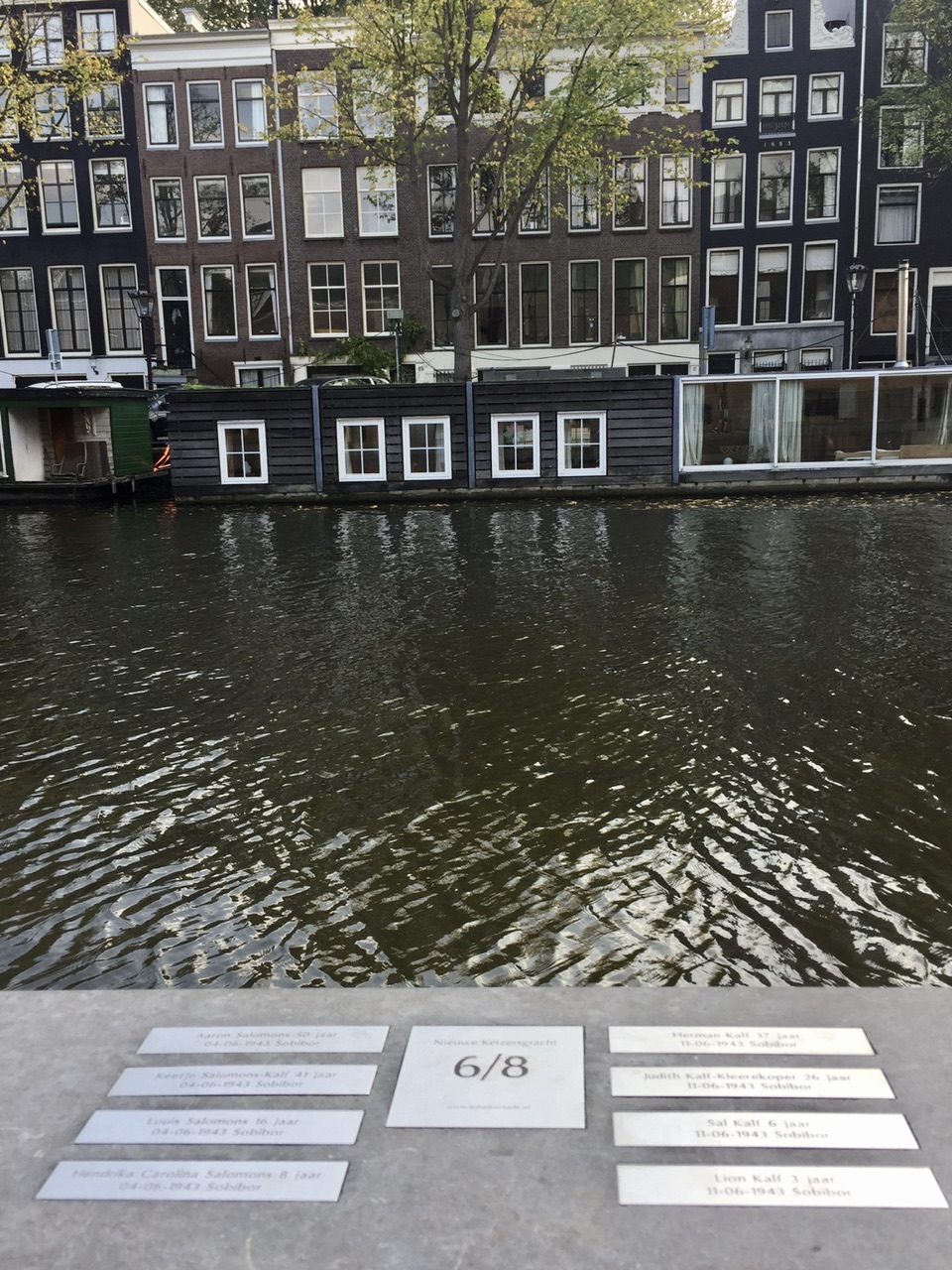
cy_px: 635
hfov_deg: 48.2
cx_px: 476
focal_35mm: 29
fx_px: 1063
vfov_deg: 61.7
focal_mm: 4.15
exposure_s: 1/255
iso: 32
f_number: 2.2
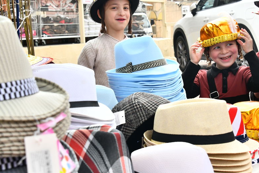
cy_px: 69
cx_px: 152
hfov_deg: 28.0
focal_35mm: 72
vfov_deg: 18.9
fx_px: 518
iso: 640
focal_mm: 40
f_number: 7.1
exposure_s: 1/320
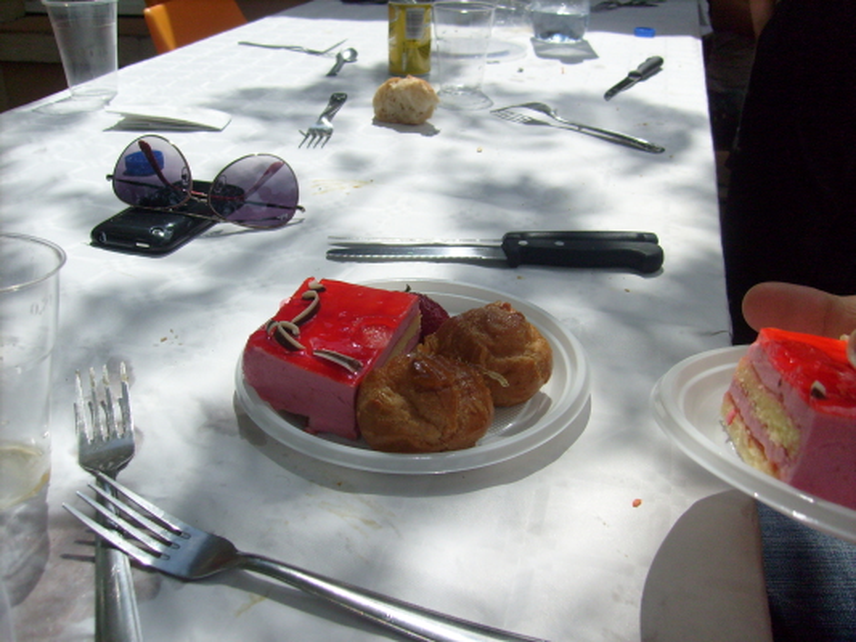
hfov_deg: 52.6
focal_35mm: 35
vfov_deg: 40.7
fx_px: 866
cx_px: 428
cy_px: 321
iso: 80
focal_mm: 5.8
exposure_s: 1/500
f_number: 7.1
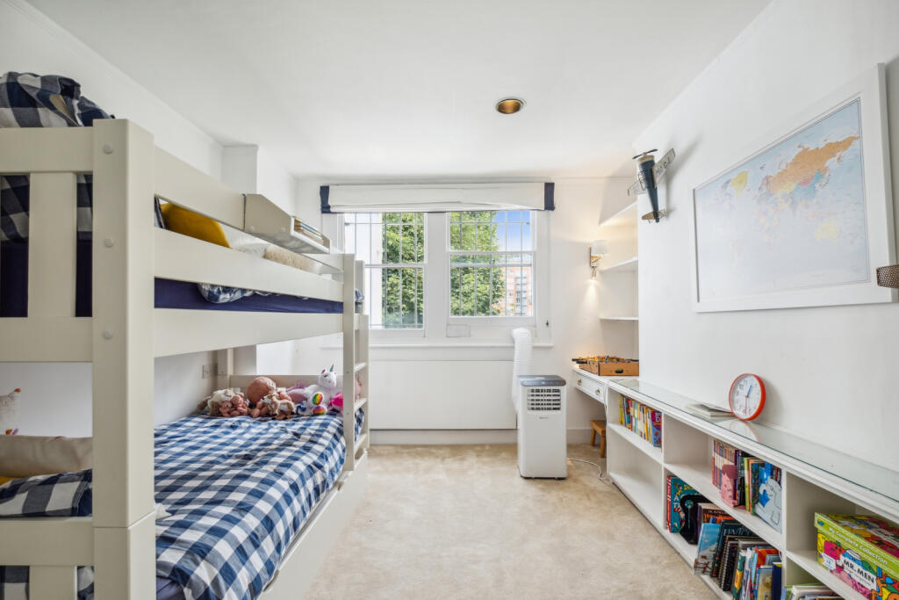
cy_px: 300
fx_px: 375
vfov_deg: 77.3
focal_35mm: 15
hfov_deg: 100.4
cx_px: 450
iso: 640
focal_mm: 10
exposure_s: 1/25
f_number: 8
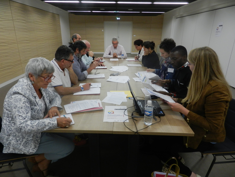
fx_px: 156
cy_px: 88
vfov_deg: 58.9
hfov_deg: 73.9
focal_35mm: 23
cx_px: 118
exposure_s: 1/30
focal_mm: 4
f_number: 3.4
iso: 280
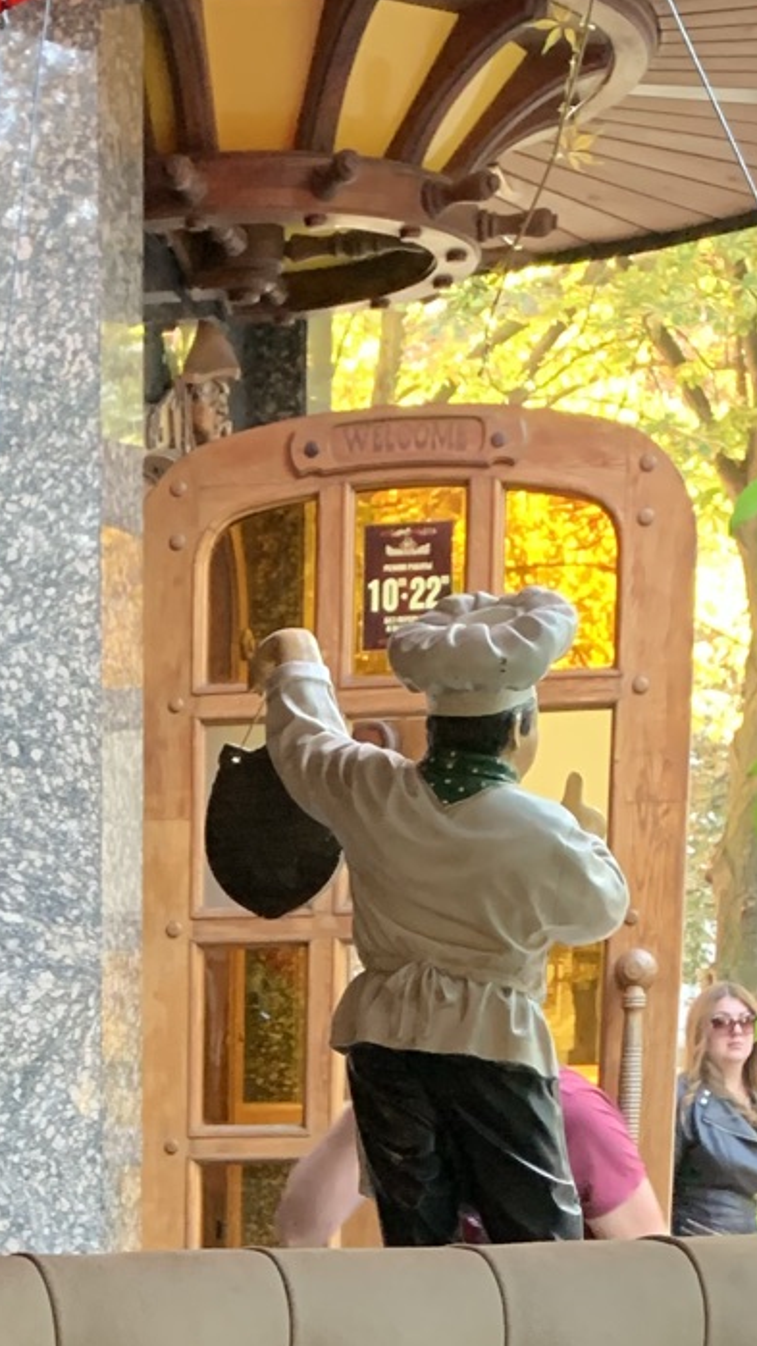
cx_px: -58
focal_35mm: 83
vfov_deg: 23.0
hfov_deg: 14.3
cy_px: 1706
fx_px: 2963
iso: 320
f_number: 1.8
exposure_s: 1/60
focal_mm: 4.25
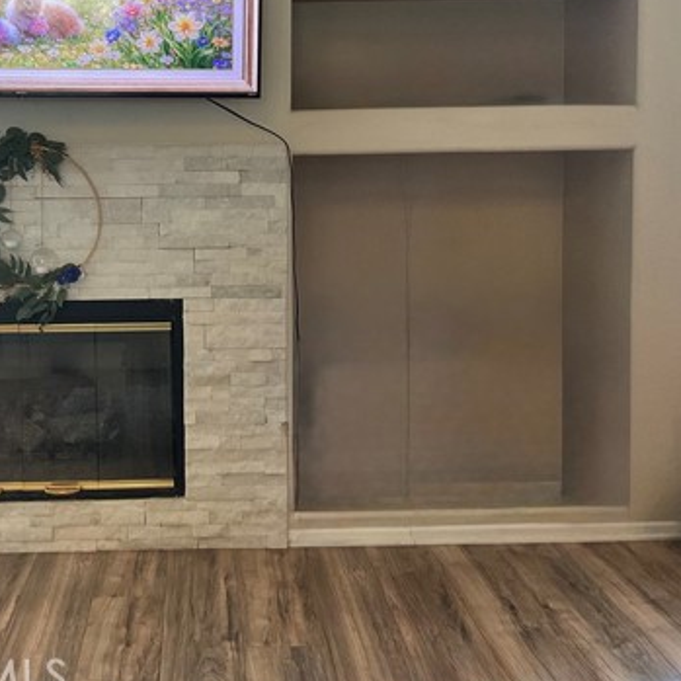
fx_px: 1046
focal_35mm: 47
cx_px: 213
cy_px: 236
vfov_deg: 35.8
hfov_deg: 35.6
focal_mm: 3
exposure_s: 1/60
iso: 100
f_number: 1.8
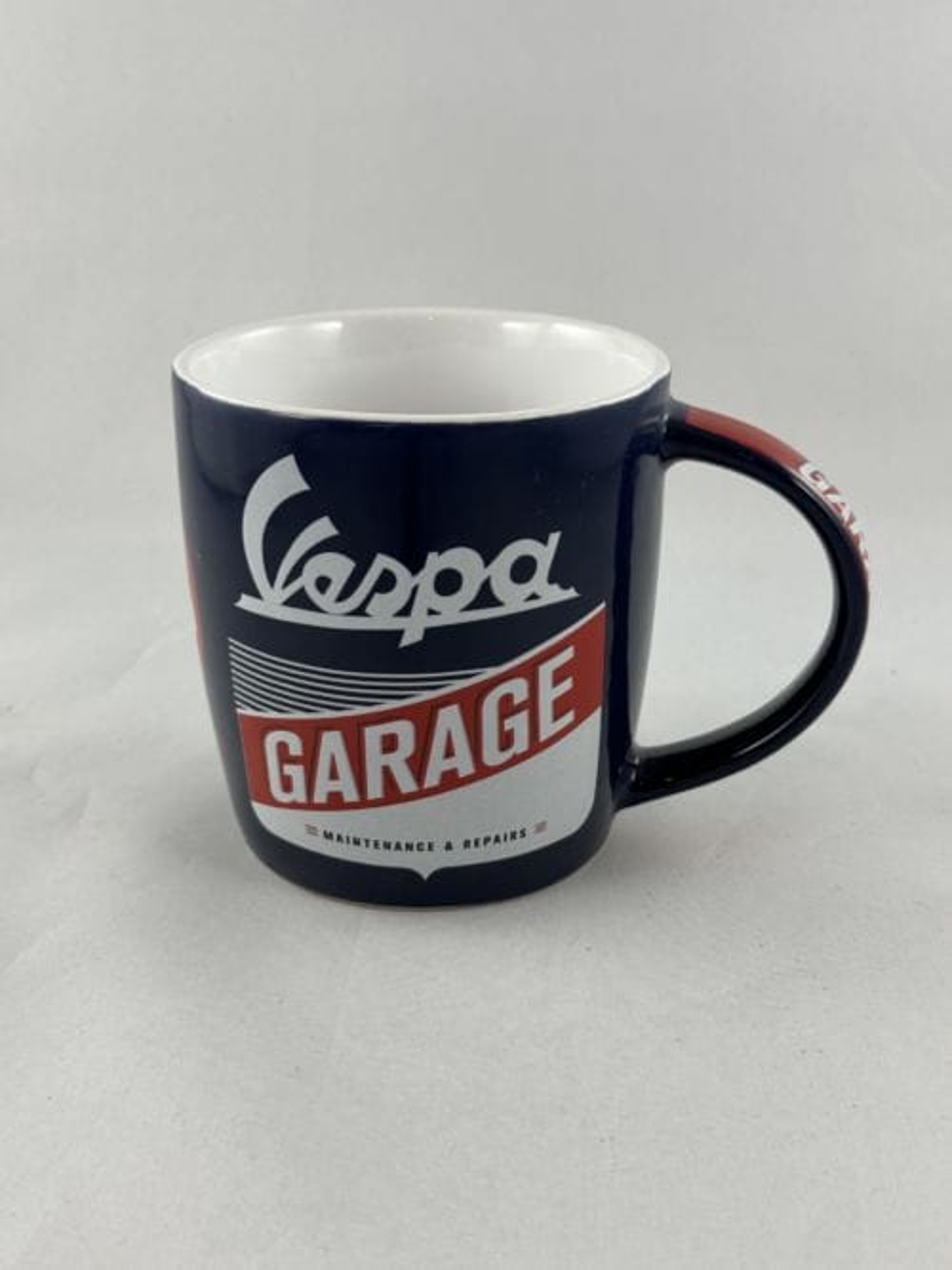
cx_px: 476
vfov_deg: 39.7
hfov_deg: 30.3
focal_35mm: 48
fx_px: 1761
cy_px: 635
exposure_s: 1/100
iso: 64
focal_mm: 6.86
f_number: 1.78
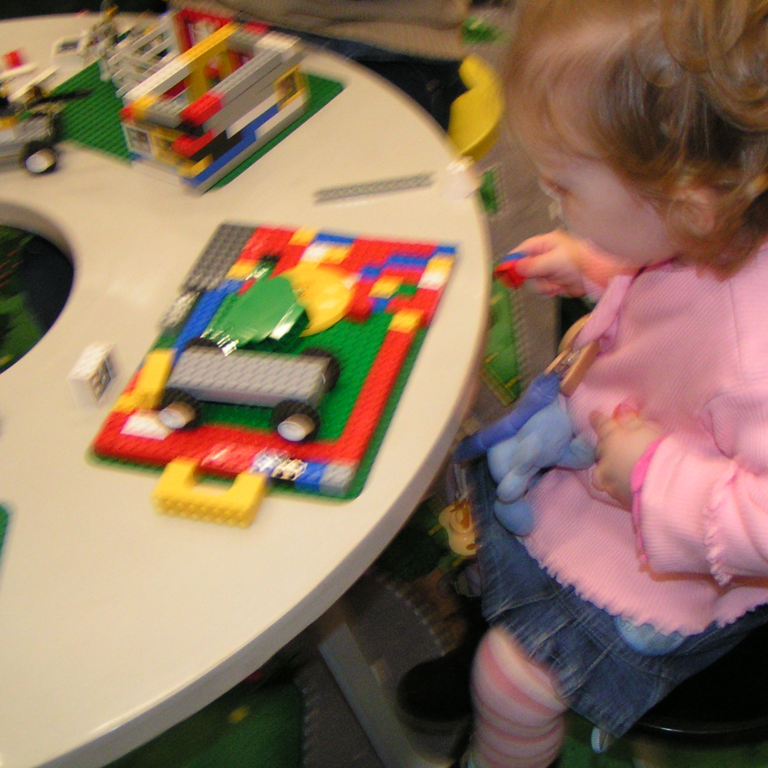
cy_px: 348
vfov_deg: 34.0
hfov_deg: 33.8
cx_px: 505
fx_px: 1255
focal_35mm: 50
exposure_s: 1/40
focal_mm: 5.8
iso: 200
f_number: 2.8
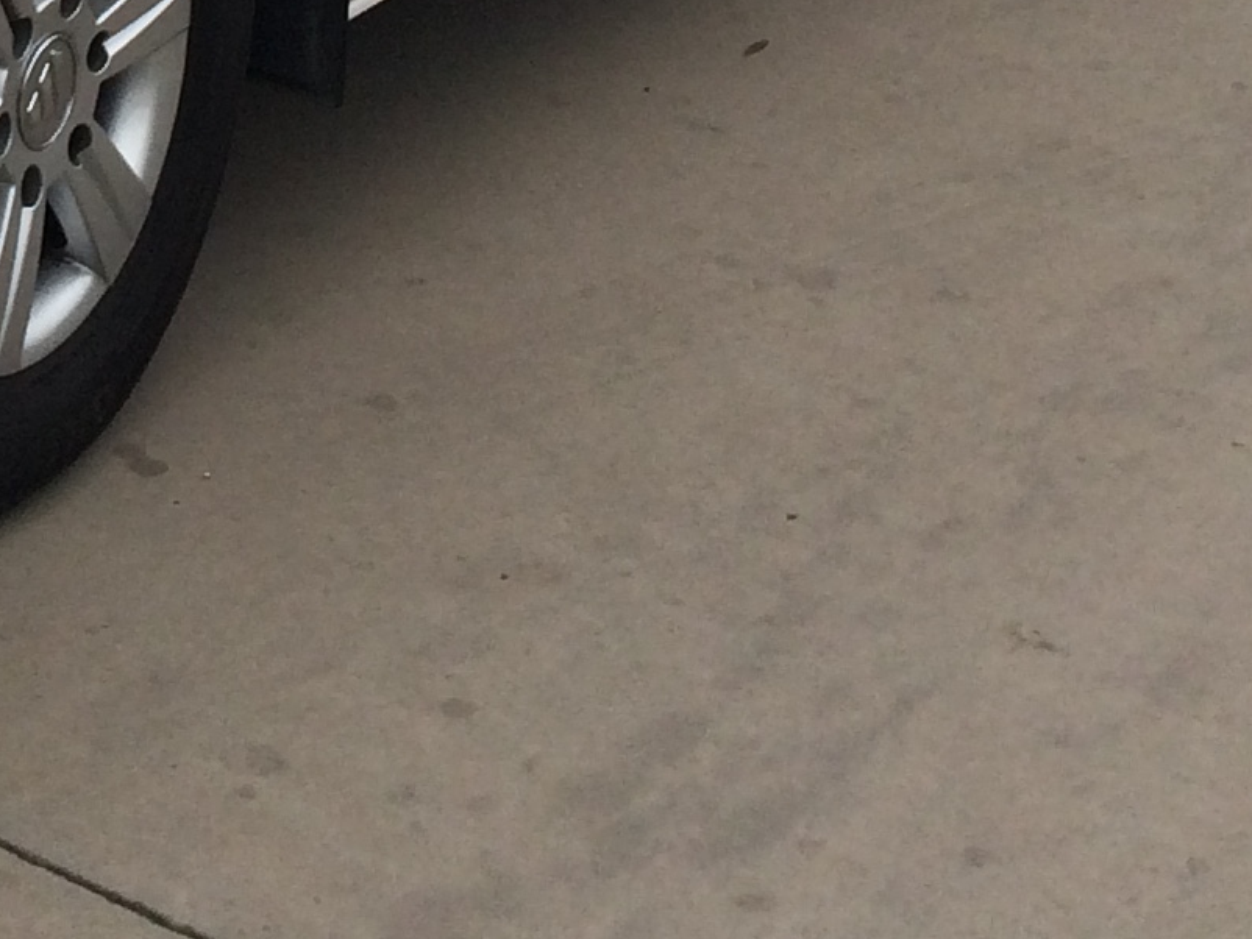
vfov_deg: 11.5
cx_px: -309
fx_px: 4269
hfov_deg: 15.9
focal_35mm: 118
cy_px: -858
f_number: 2.2
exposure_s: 1/2415
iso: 32
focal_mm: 4.15
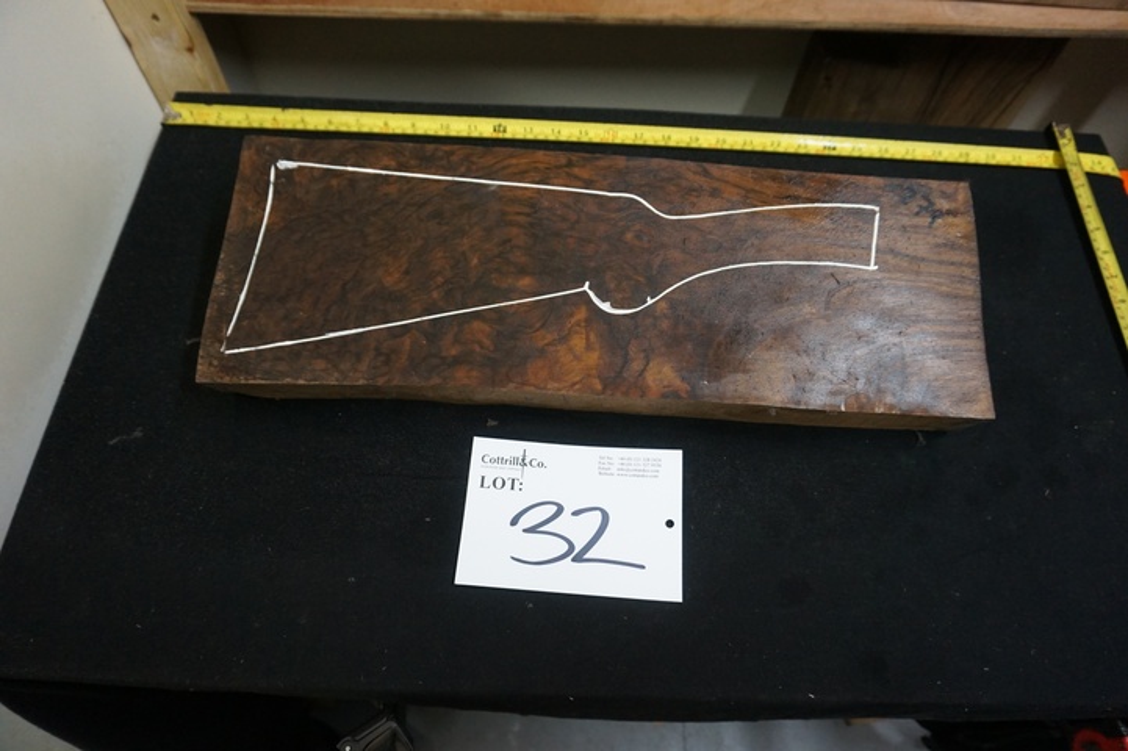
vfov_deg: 53.1
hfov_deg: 73.8
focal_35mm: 24
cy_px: 376
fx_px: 752
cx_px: 564
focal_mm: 16
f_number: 3.5
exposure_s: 1/160
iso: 1600
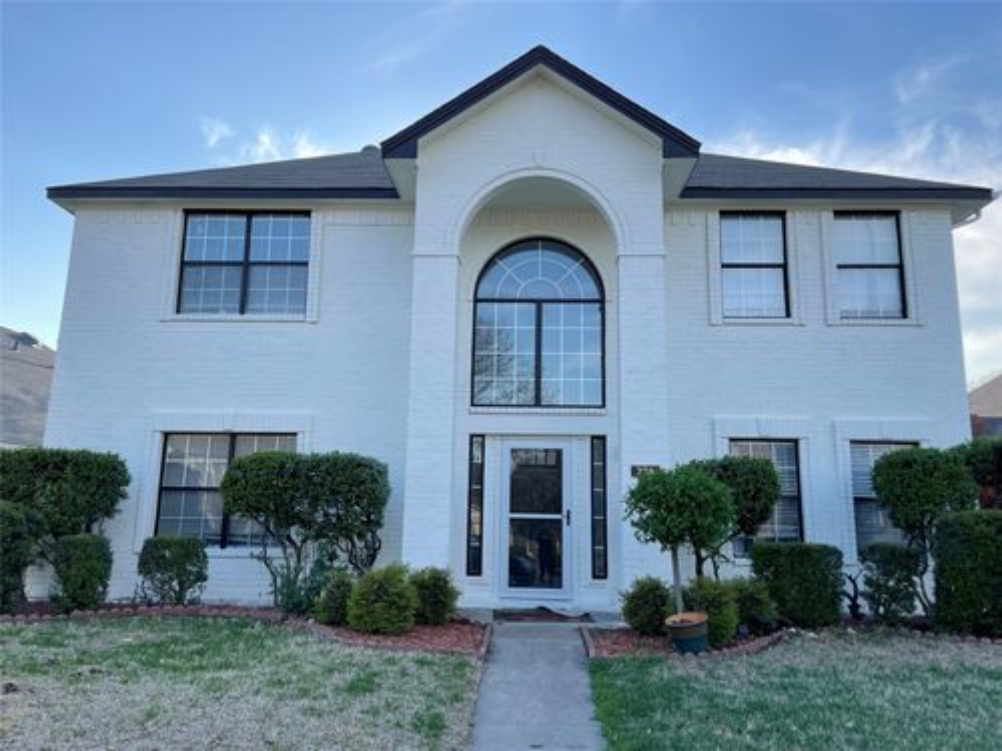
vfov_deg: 53.1
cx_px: 501
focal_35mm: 26
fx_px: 753
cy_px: 376
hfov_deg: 67.3
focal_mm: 4.2
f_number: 1.6
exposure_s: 1/1052
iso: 32
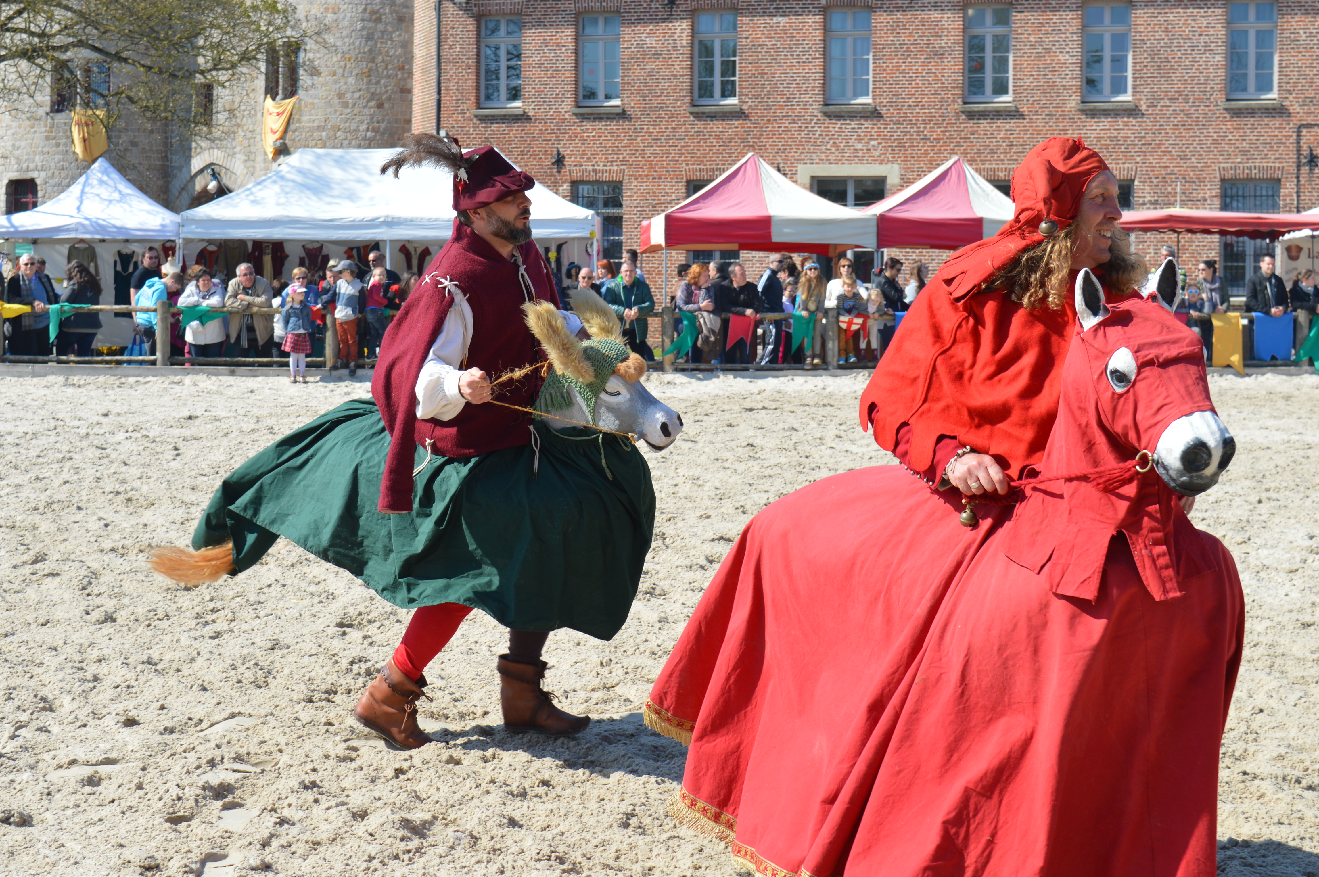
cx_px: 613
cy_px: 335
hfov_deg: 33.9
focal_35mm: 59
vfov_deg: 22.9
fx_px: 2160
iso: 100
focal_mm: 30
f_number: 8
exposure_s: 1/320
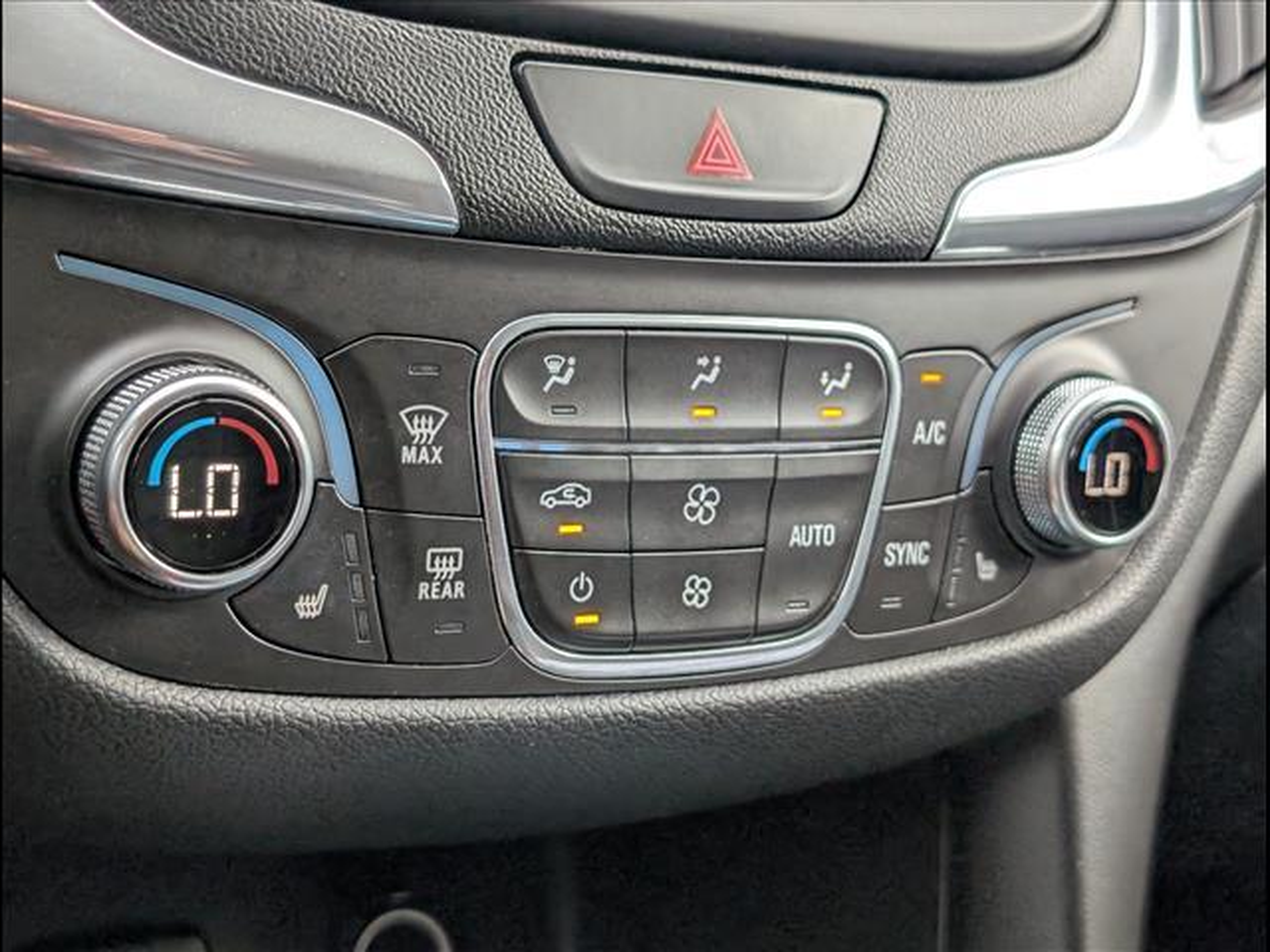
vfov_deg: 29.7
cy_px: 476
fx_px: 1798
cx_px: 635
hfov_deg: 38.9
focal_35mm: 49
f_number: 1.68
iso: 266
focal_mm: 6.9
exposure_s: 1/303
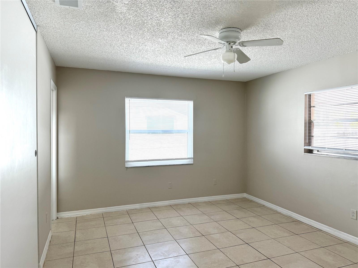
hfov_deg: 71.6
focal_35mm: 24
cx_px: 179
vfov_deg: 56.8
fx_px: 248
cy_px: 134
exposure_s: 1/243
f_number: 1.78
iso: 100
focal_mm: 6.76
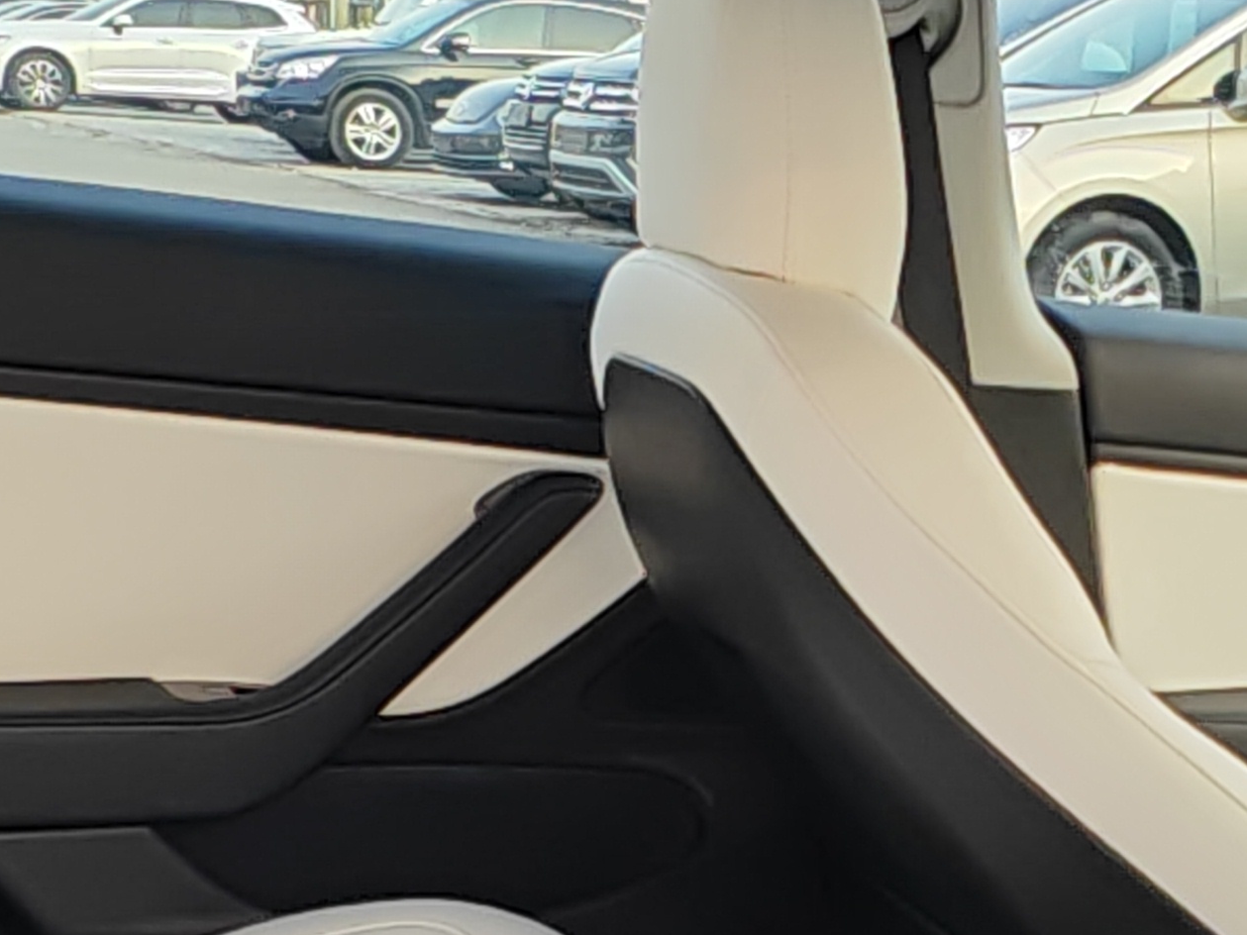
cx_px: 1188
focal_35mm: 81
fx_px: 2918
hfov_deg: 23.3
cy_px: 922
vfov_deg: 17.8
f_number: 2
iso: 100
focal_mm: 1.82
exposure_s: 1/100
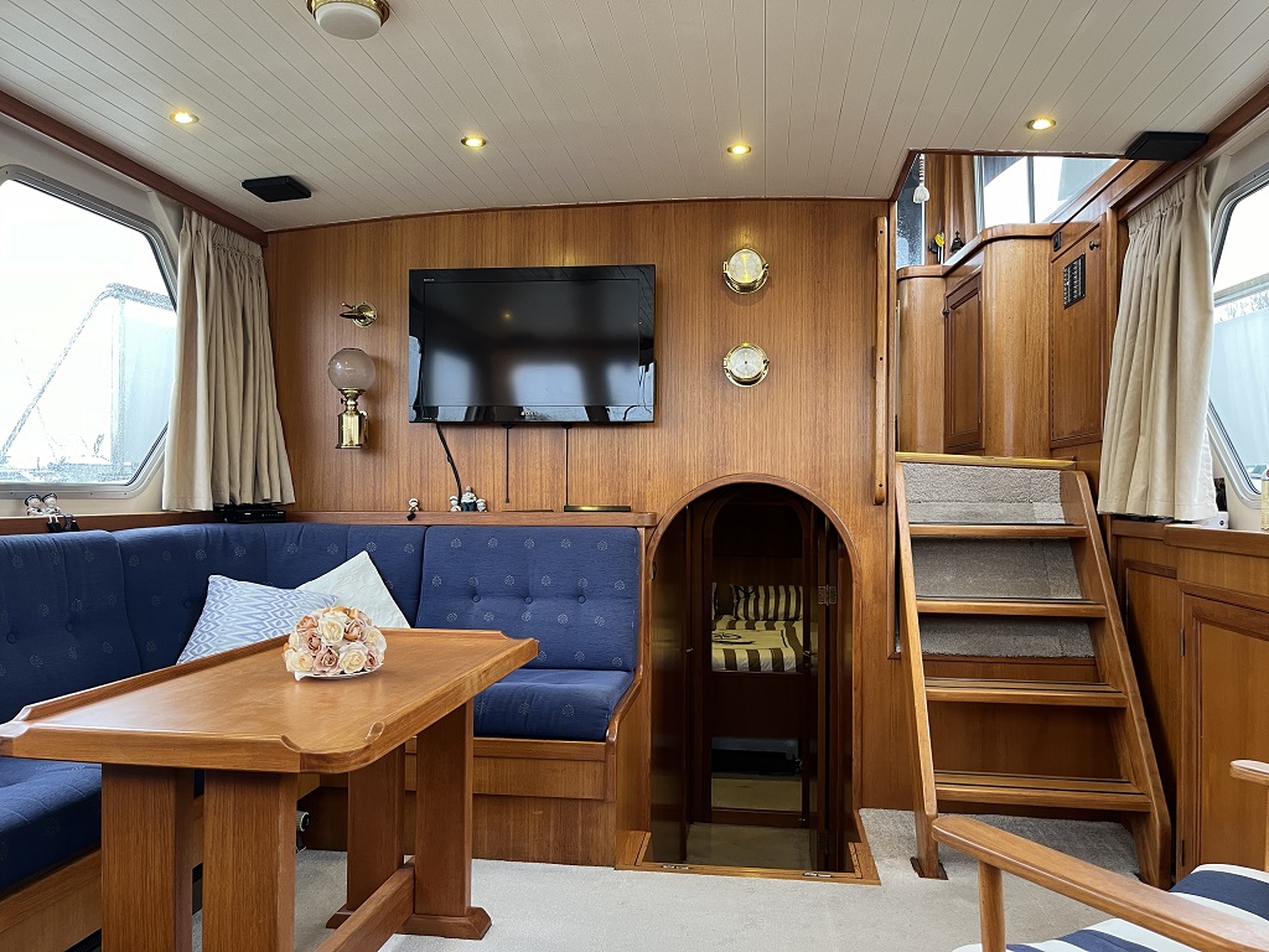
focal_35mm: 26
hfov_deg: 67.3
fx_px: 953
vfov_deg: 53.1
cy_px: 476
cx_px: 634
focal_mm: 5.1
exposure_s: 1/61
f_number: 1.6
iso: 125
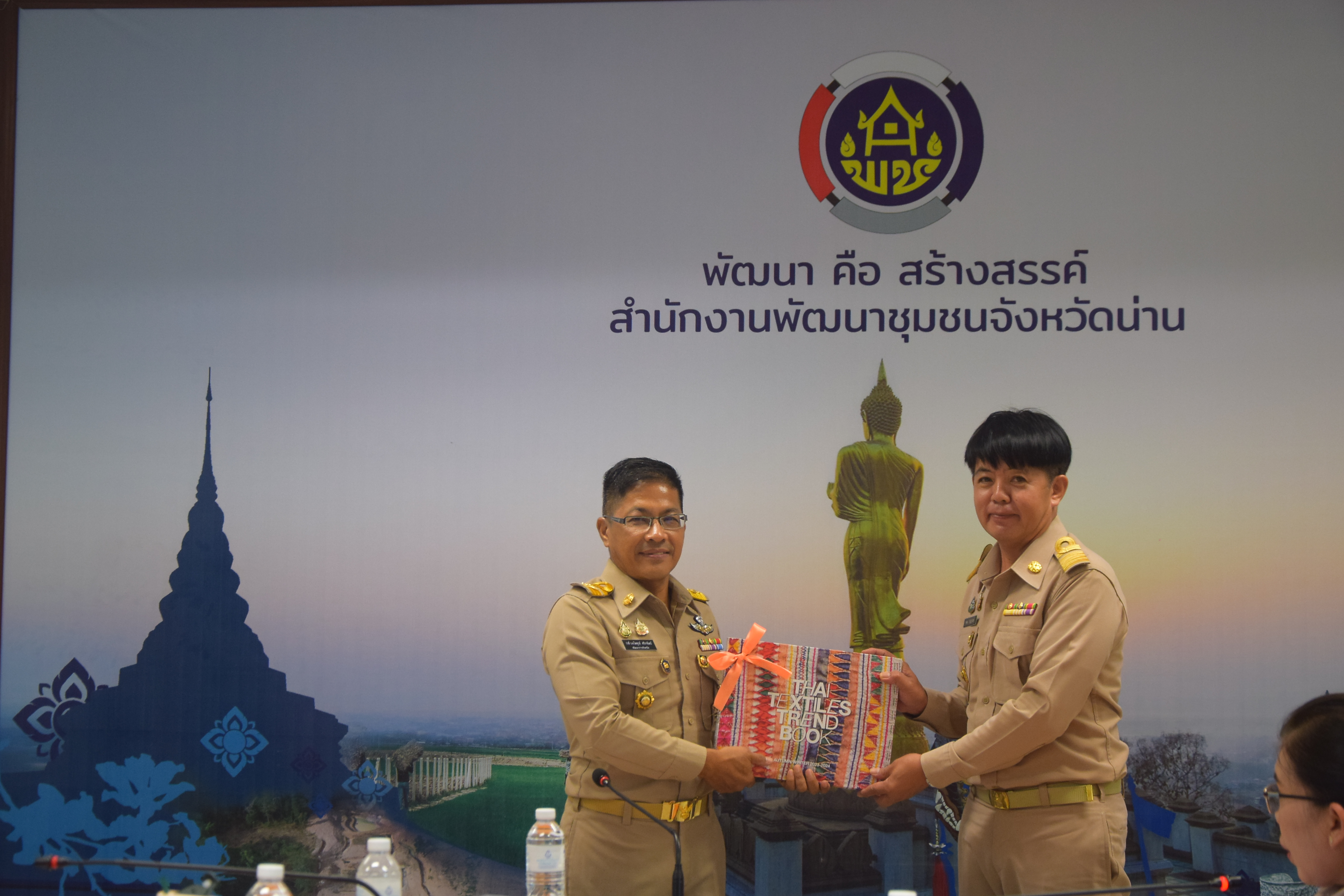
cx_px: 672
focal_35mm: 63
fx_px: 2352
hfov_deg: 31.9
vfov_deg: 21.6
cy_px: 448
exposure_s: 1/60
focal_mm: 42
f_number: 4.8
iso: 1000
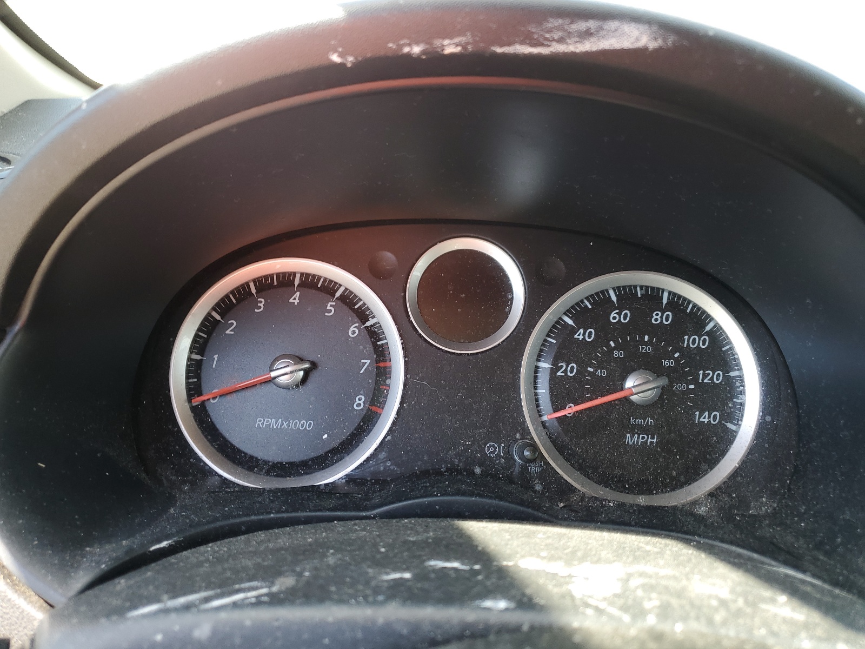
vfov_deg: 53.1
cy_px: 324
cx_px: 432
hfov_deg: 67.3
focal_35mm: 26
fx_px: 650
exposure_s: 1/147
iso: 50
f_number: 1.5
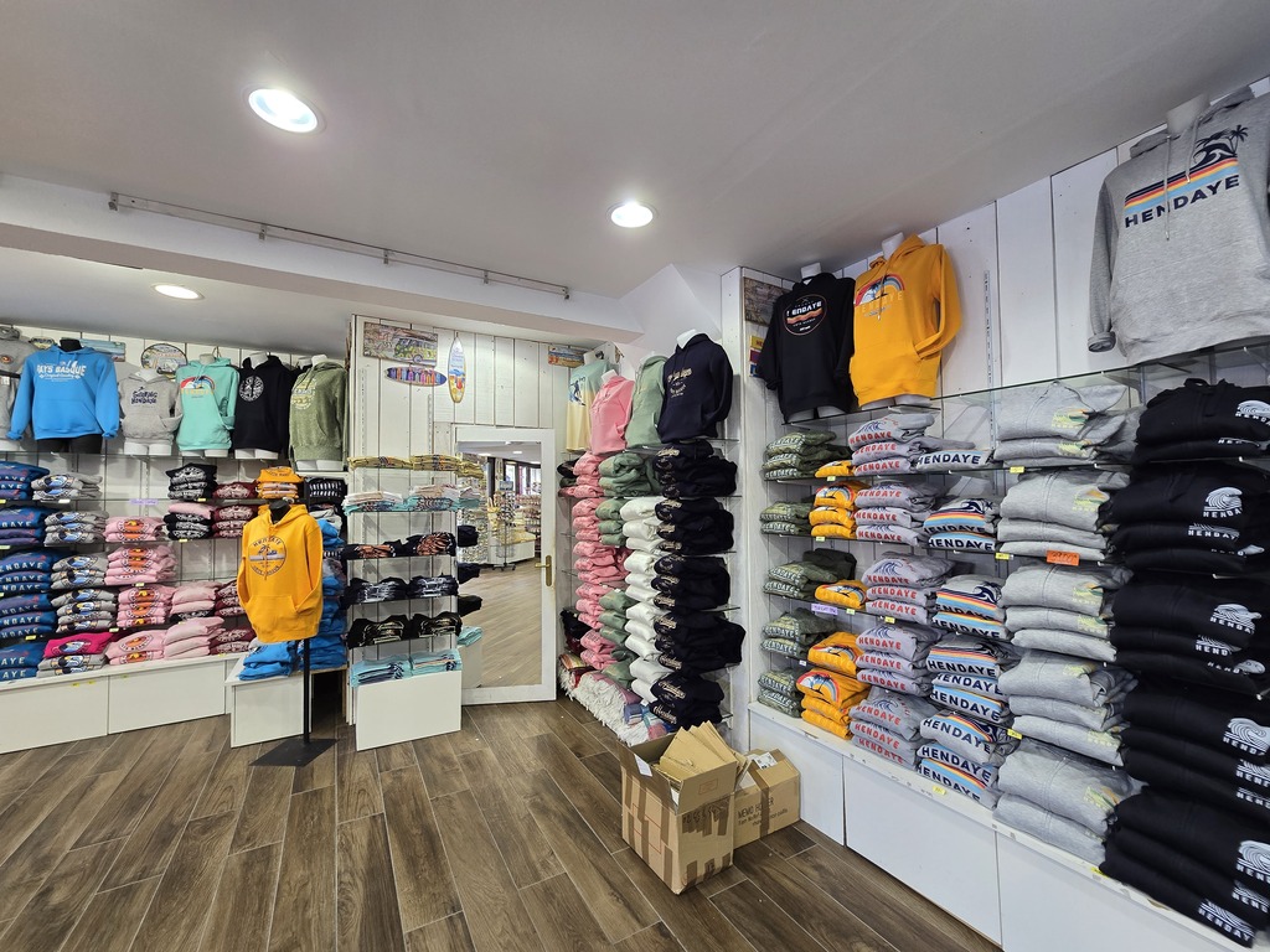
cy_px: 476
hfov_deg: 106.2
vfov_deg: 89.9
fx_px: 477
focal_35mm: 13
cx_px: 635
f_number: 2.2
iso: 100
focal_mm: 2.2
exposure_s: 1/50
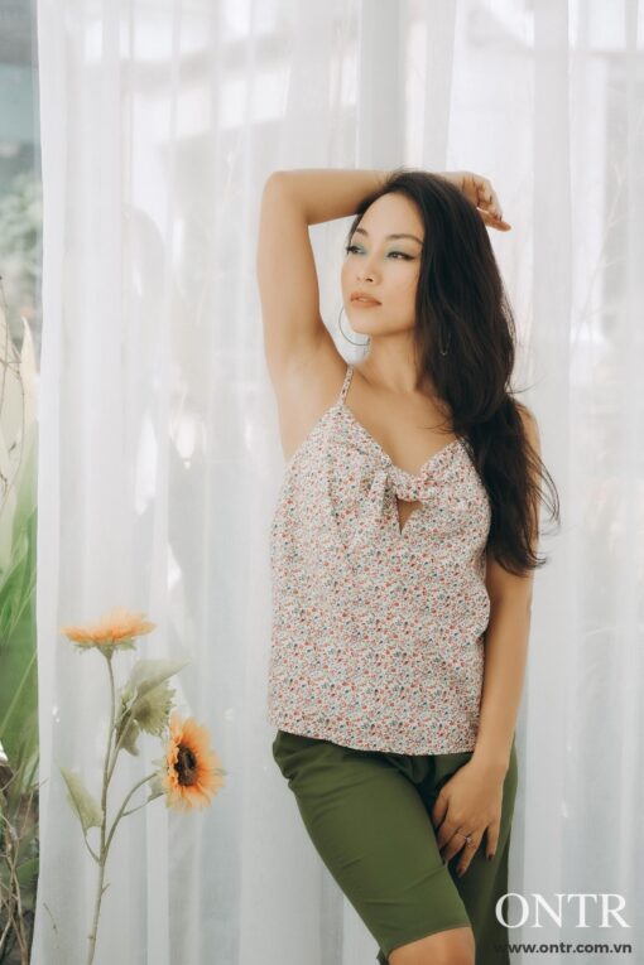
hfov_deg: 23.8
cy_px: 482
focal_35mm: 57
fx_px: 1529
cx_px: 322
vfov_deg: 35.1
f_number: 2.8
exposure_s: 1/200
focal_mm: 38.3
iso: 100
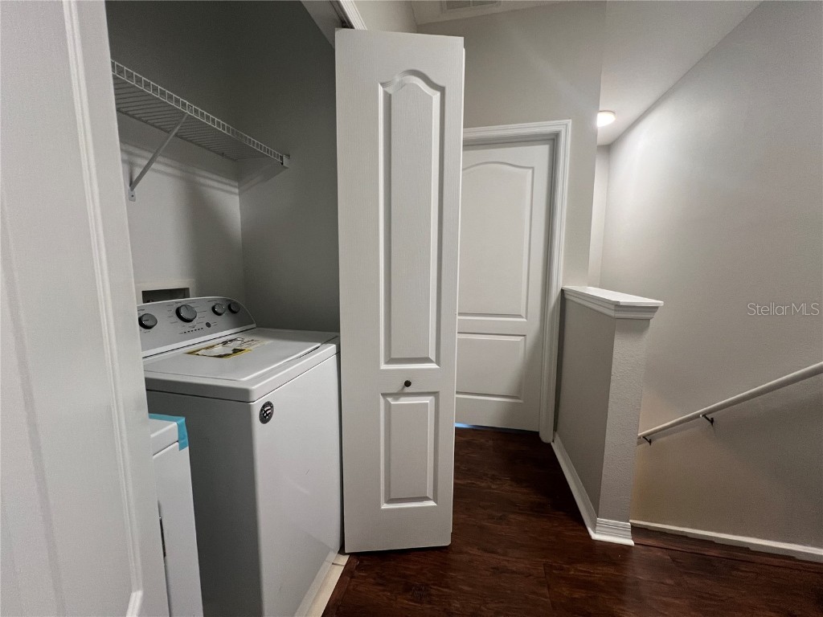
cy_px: 308
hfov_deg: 106.2
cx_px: 412
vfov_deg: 89.9
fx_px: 309
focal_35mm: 13
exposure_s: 1/60
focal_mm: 1.57
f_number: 1.8
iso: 250
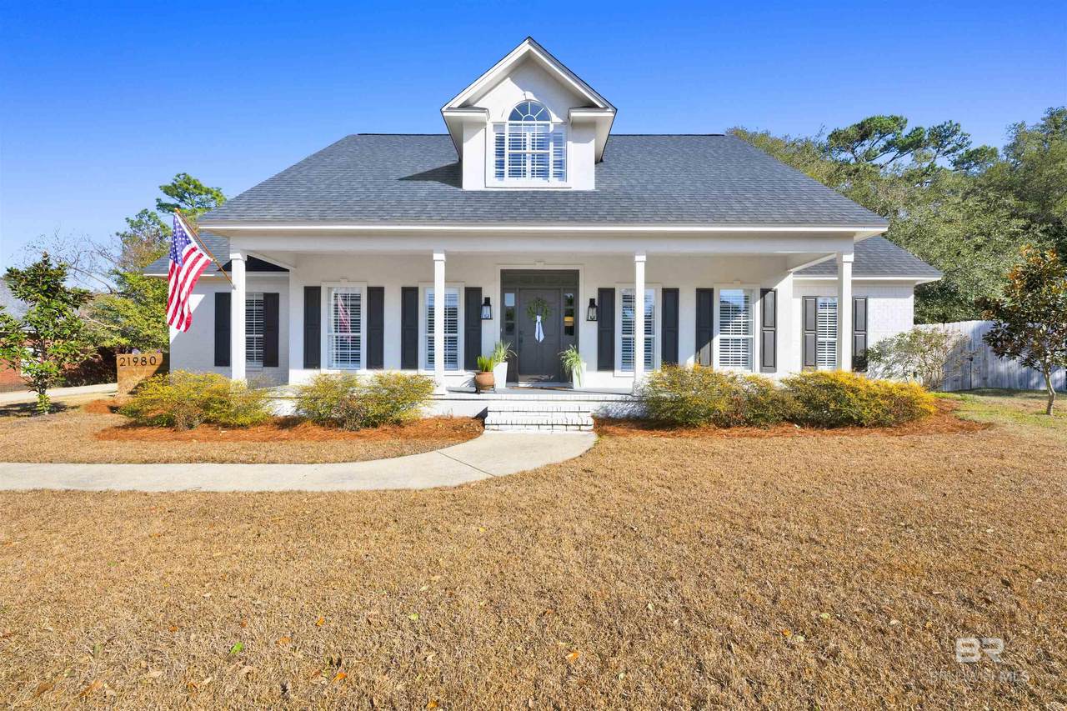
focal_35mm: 15
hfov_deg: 100.4
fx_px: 444
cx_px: 534
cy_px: 356
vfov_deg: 77.3
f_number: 11
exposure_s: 1/640
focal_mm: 15
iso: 400
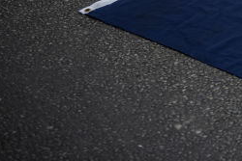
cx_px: 414
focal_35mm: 180
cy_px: -96
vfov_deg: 7.5
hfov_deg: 10.8
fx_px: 1211
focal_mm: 44
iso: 320
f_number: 2.8
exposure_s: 1/4000
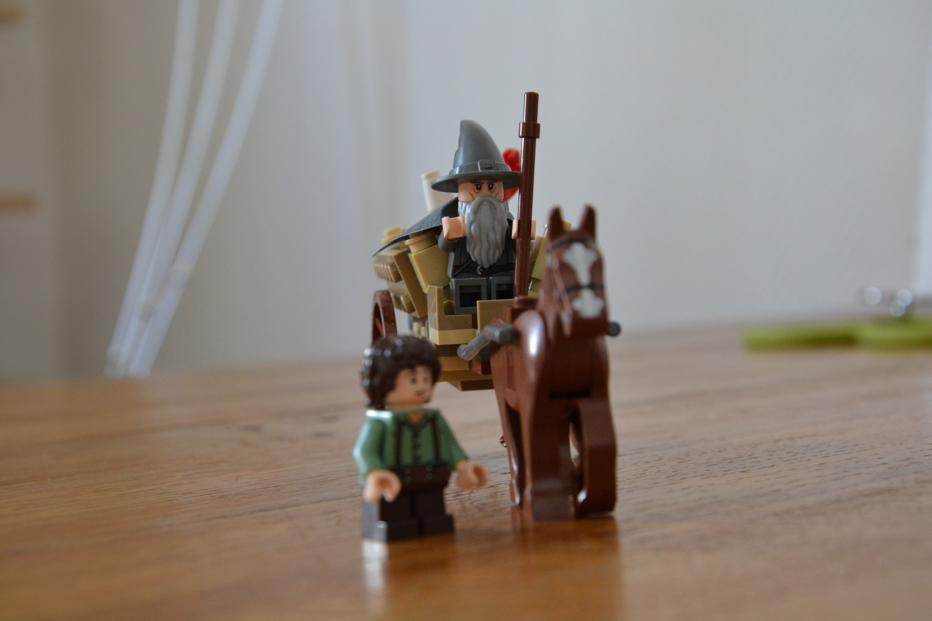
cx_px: 466
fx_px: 1747
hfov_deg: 29.9
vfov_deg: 20.2
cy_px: 310
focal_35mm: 68
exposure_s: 1/30
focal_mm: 45
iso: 1000
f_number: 7.1
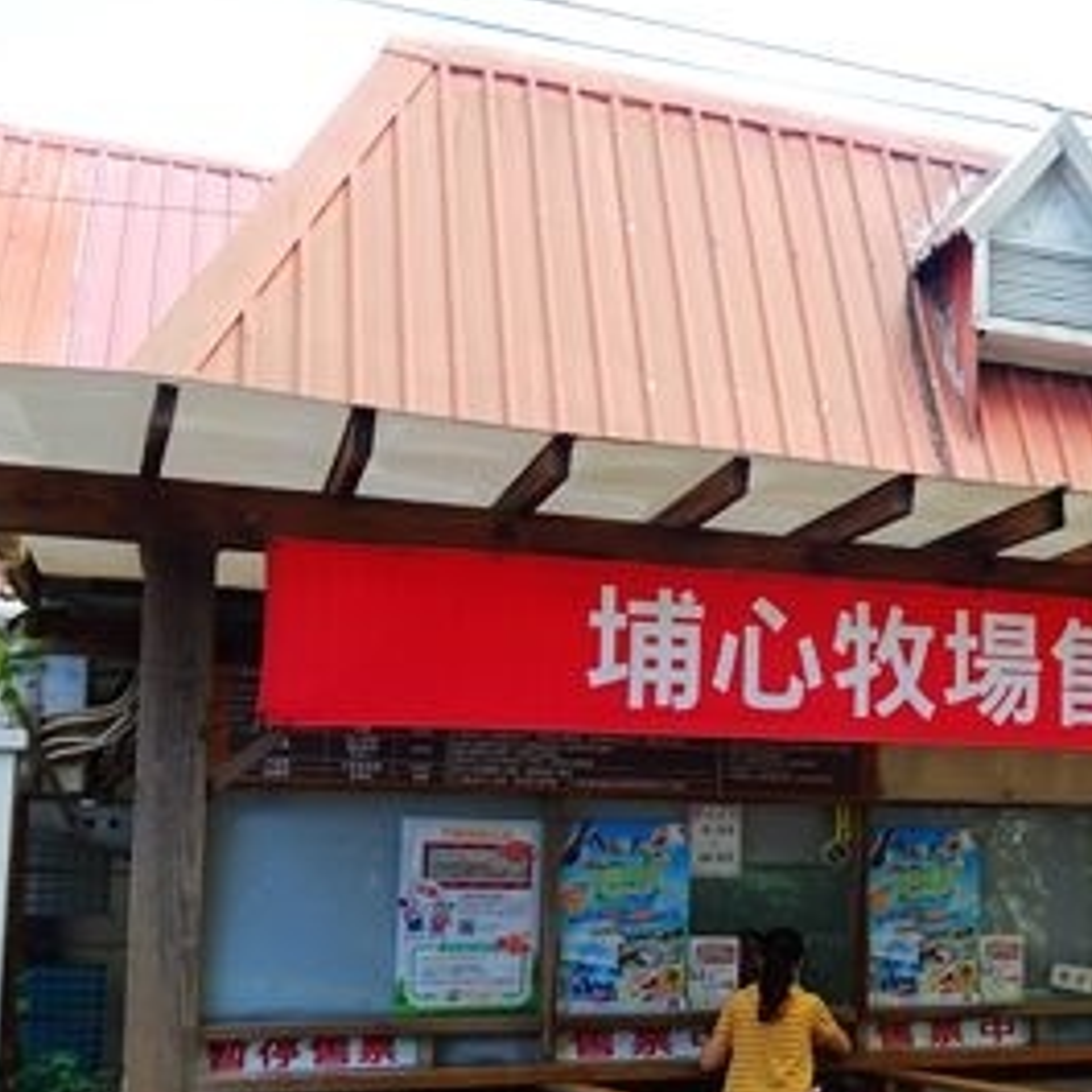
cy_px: 731
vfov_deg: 33.7
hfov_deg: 31.2
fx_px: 1785
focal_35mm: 50
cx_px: 1117
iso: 125
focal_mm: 8.8
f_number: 4
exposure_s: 1/125
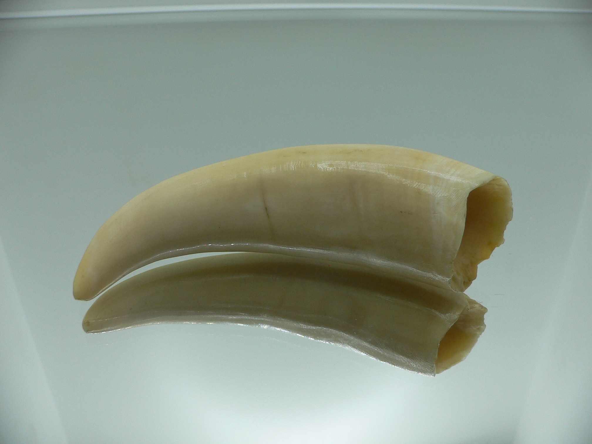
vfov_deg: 40.7
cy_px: 222
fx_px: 599
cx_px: 296
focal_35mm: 35
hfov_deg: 52.6
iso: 80
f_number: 2.8
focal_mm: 4.6
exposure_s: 1/100
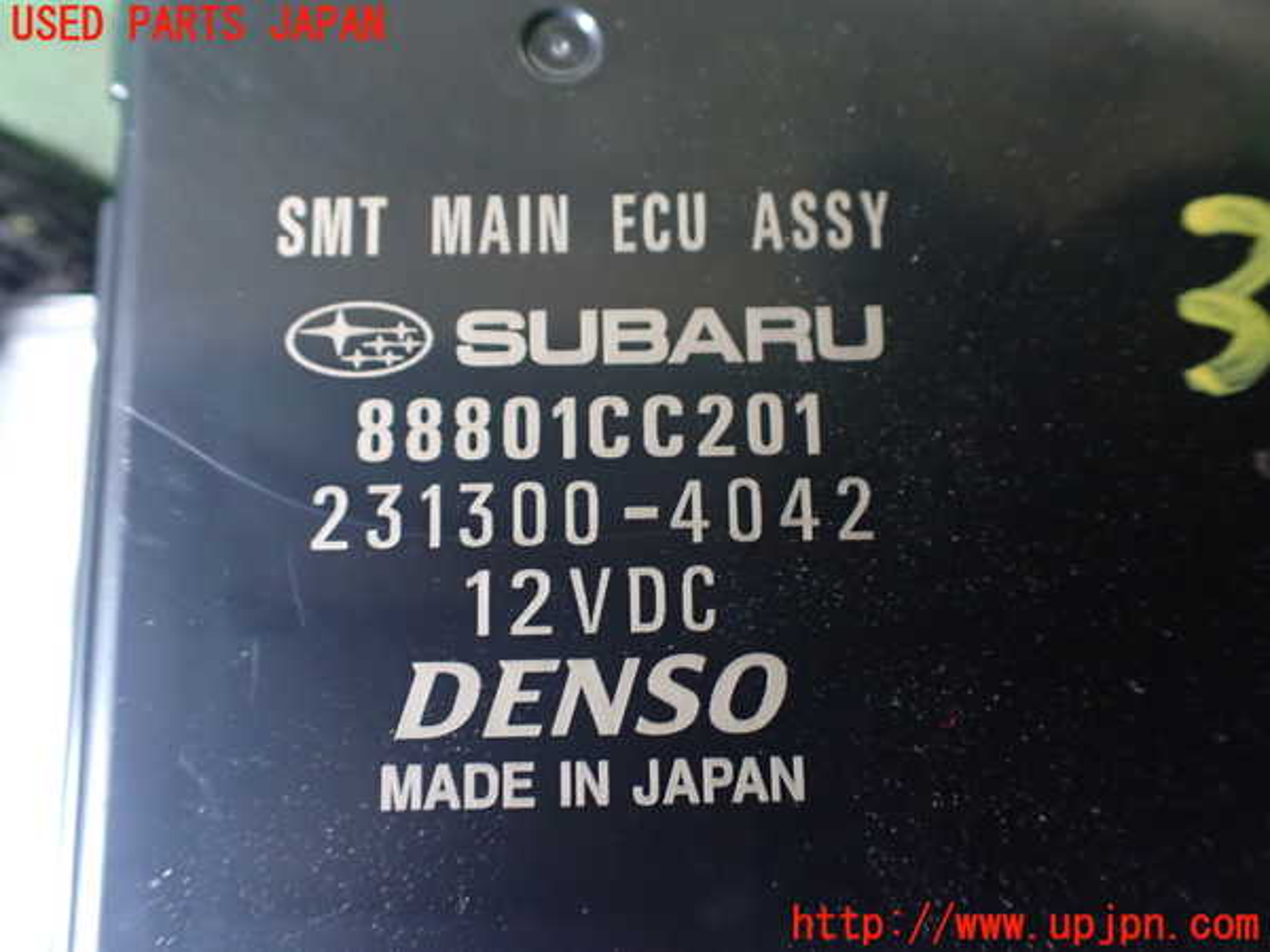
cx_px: 635
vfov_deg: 46.8
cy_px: 476
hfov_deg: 60.0
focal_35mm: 30
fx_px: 1101
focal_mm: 5.4
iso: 1250
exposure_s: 1/30
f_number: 2.3
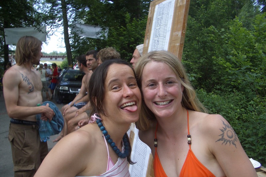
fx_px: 273
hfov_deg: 51.9
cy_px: 101
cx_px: 132
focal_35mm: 37
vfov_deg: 35.9
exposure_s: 1/400
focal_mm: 5.8
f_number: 2.6
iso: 50
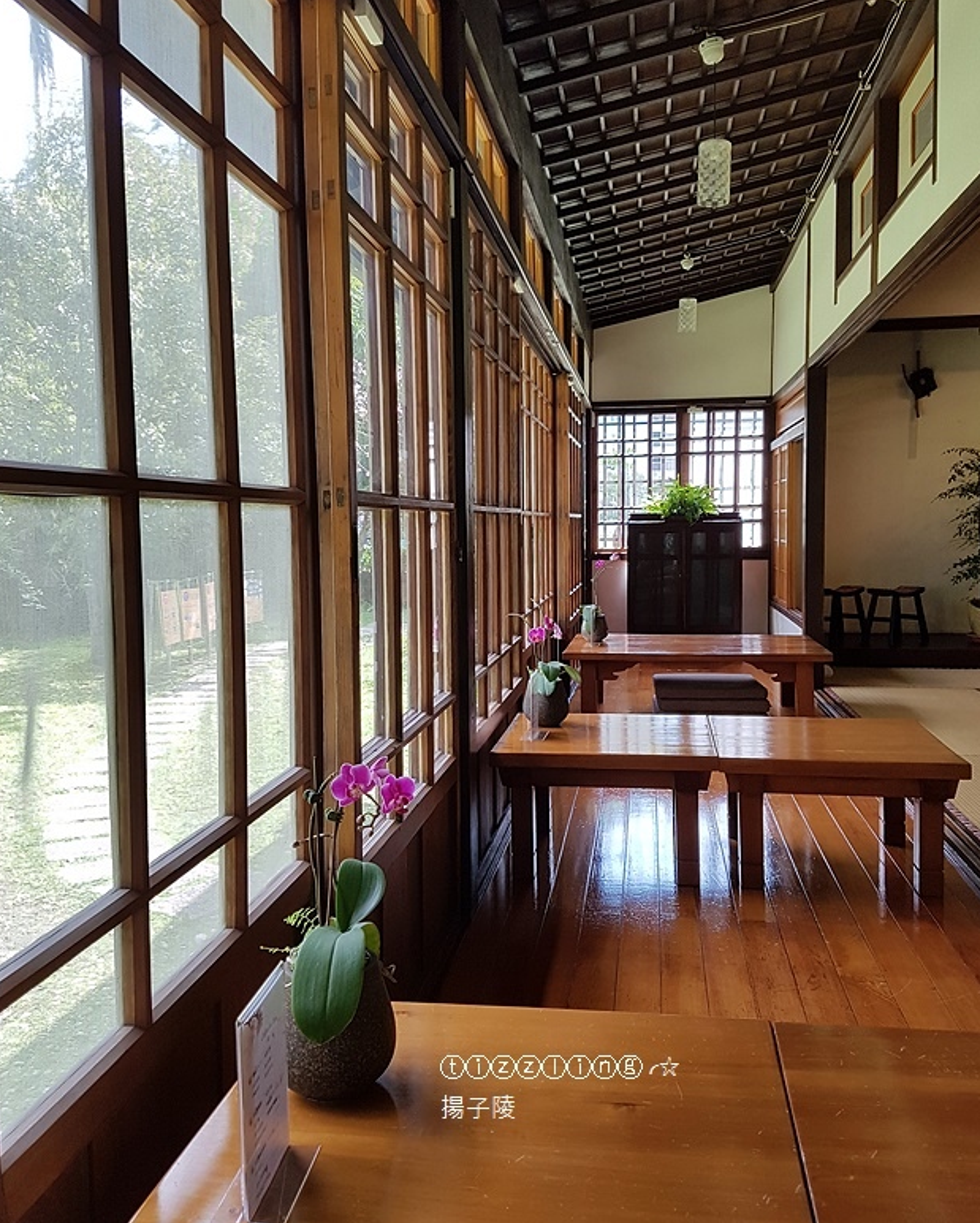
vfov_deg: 62.2
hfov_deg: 51.6
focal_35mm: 28
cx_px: 484
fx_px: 1015
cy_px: 596
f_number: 1.7
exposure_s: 1/230
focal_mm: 4.2
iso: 50
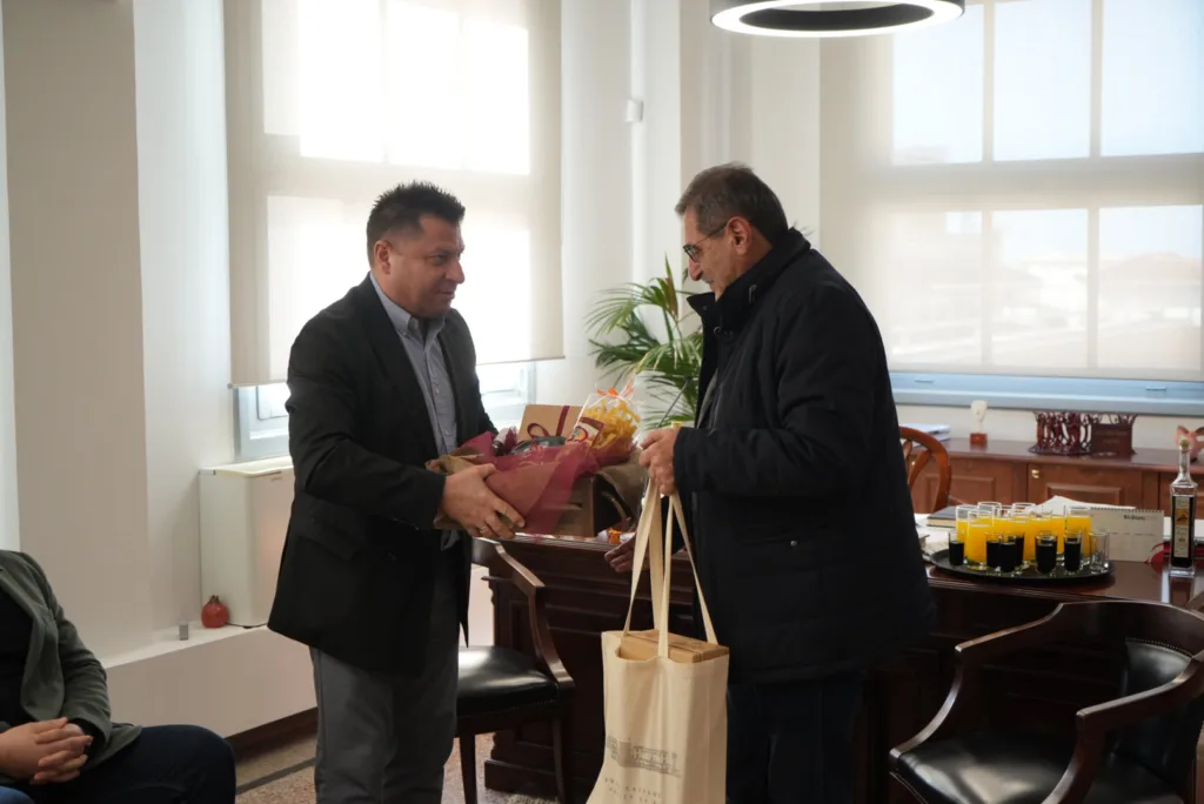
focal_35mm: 45
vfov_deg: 29.9
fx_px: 1506
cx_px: 602
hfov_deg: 43.6
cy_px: 402
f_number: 4
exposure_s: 1/250
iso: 2000
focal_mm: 45
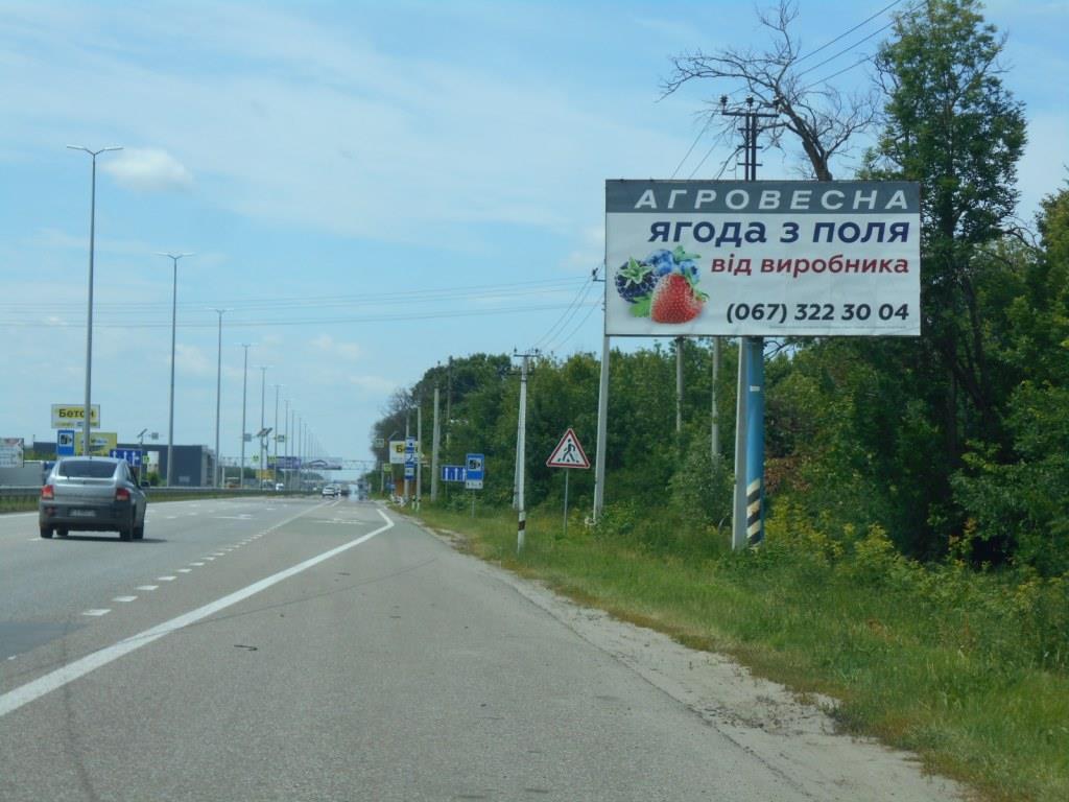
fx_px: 2656
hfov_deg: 22.8
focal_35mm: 86
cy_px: 401
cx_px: 534
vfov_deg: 17.2
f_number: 6.3
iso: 80
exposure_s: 1/320
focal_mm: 15.4
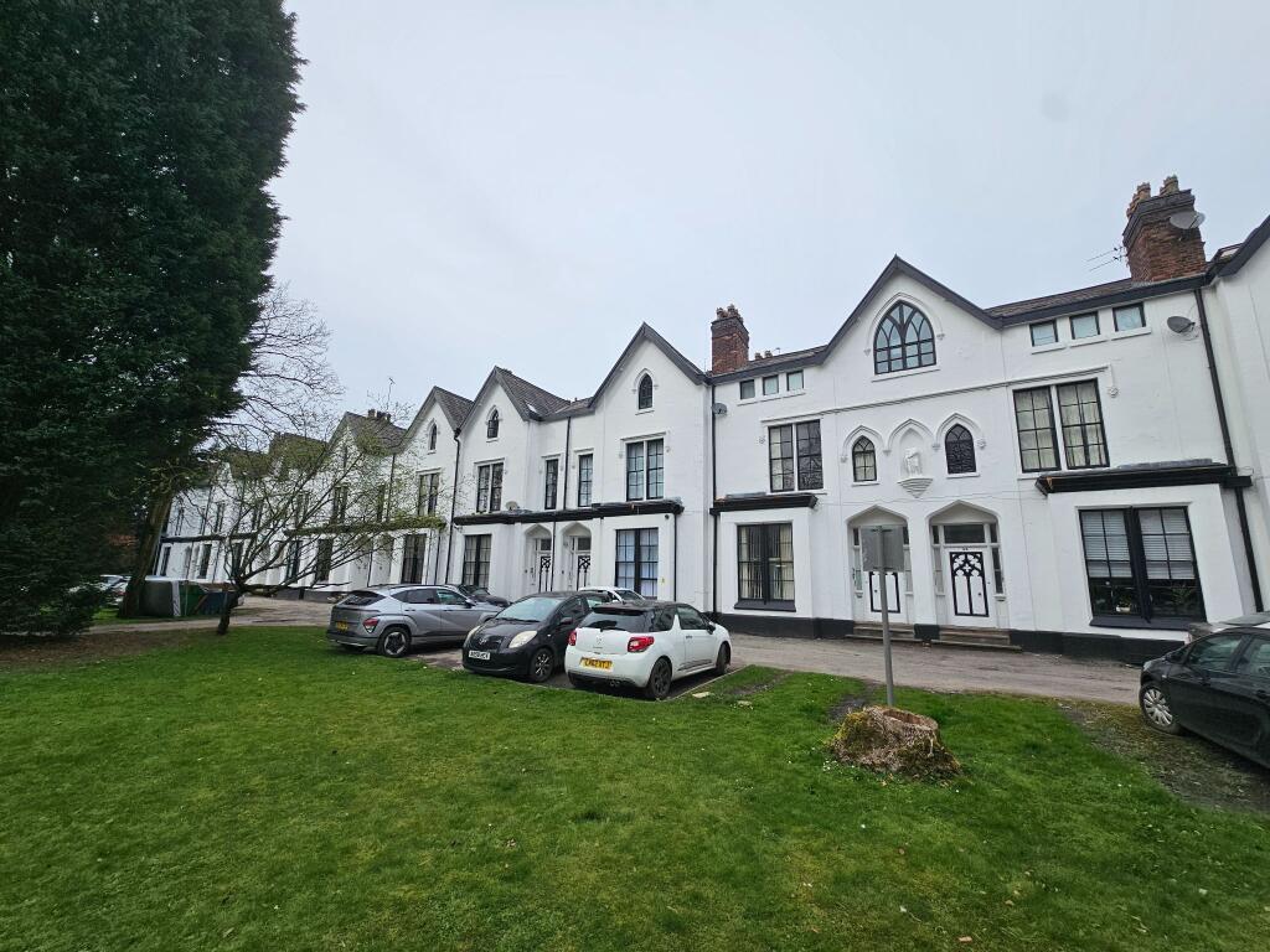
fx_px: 477
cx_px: 635
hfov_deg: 106.2
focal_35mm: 13
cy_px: 476
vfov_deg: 89.9
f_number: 2.2
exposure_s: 1/1695
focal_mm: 2.2
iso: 50
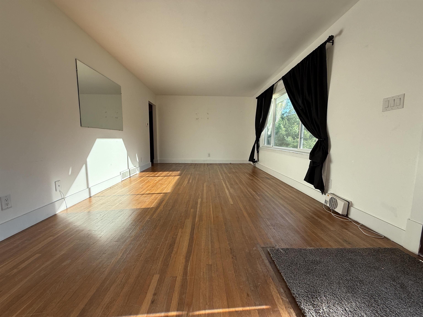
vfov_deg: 85.7
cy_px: 158
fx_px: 171
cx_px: 212
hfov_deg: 102.1
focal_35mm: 14
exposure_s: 1/329
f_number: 2.2
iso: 64
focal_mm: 2.22
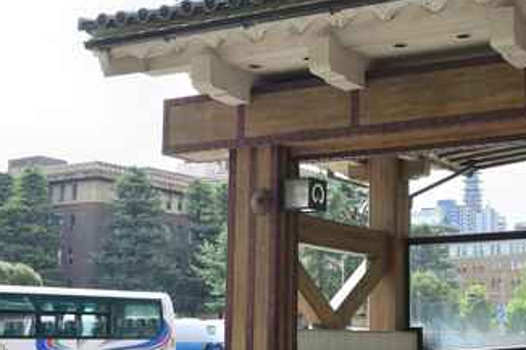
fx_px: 1022
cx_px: 402
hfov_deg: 28.4
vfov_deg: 19.4
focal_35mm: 70
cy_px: 144
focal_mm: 20
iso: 100
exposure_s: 1/160
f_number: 5
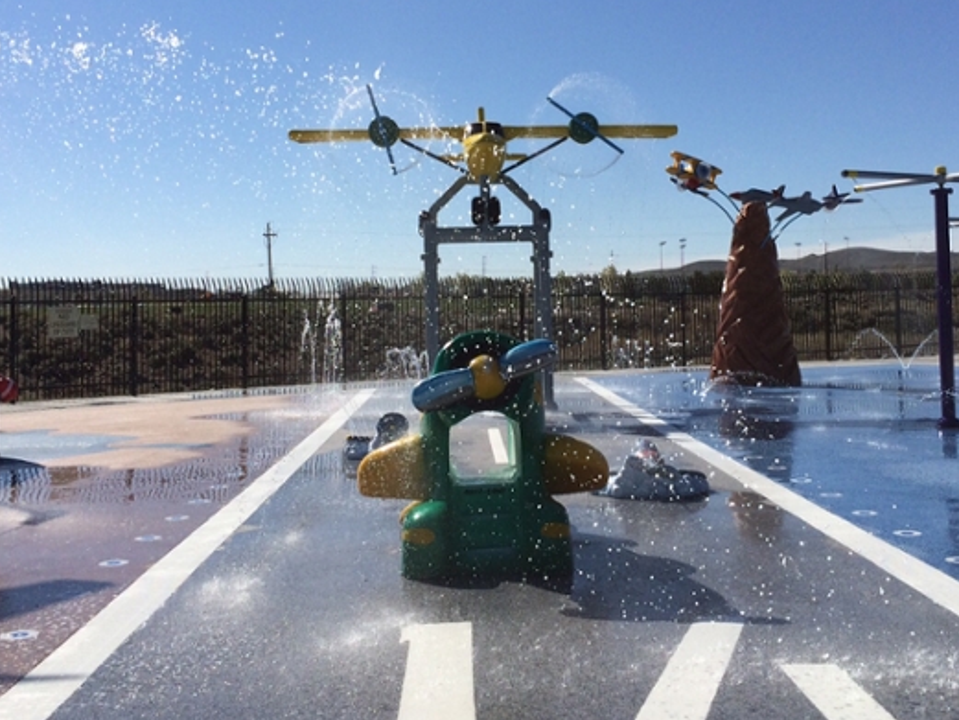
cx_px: 515
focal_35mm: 47
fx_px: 1302
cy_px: 234
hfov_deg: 40.4
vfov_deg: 30.6
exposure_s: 1/5128
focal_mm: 4.12
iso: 40
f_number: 2.2
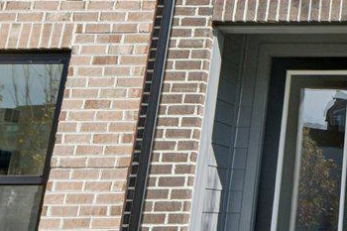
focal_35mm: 82
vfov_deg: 15.6
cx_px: 505
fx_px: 790
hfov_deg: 21.3
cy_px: -94
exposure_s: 1/200
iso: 100
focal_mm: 14
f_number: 8
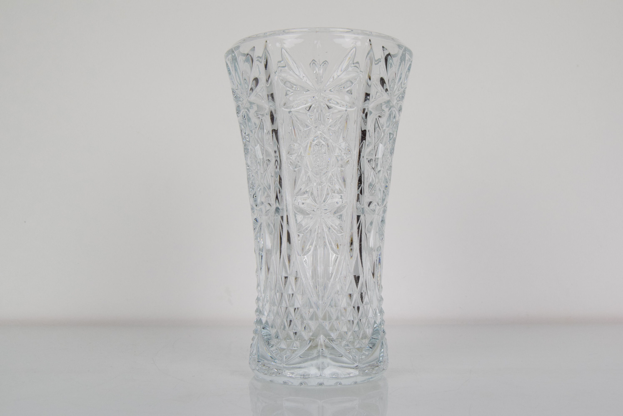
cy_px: 208
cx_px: 312
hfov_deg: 43.6
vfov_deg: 29.9
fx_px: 779
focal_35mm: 45
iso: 1600
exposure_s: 1/320
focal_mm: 30
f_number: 9
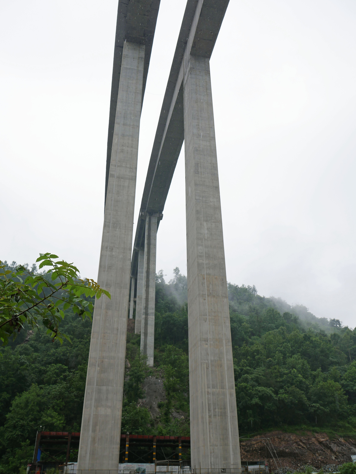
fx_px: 384
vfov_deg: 63.4
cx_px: 178
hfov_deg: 49.8
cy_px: 237
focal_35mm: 28
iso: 200
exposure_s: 1/400
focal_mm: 14
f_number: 7.1
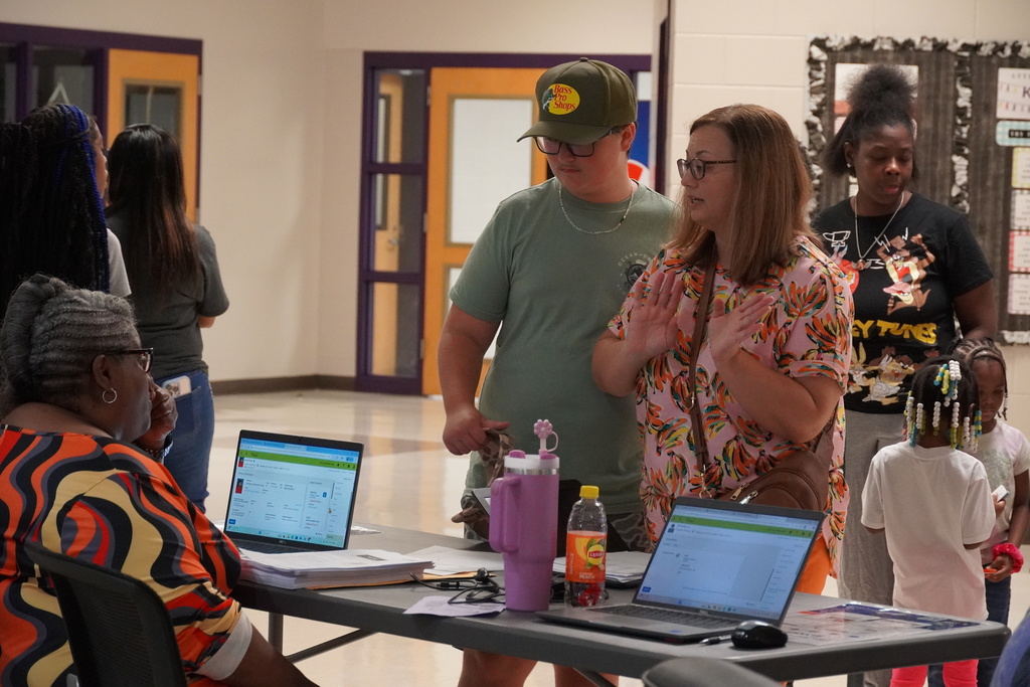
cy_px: 344
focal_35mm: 105
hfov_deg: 19.5
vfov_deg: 13.0
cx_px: 515
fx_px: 3004
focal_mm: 70
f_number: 5.6
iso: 5000
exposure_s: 1/160
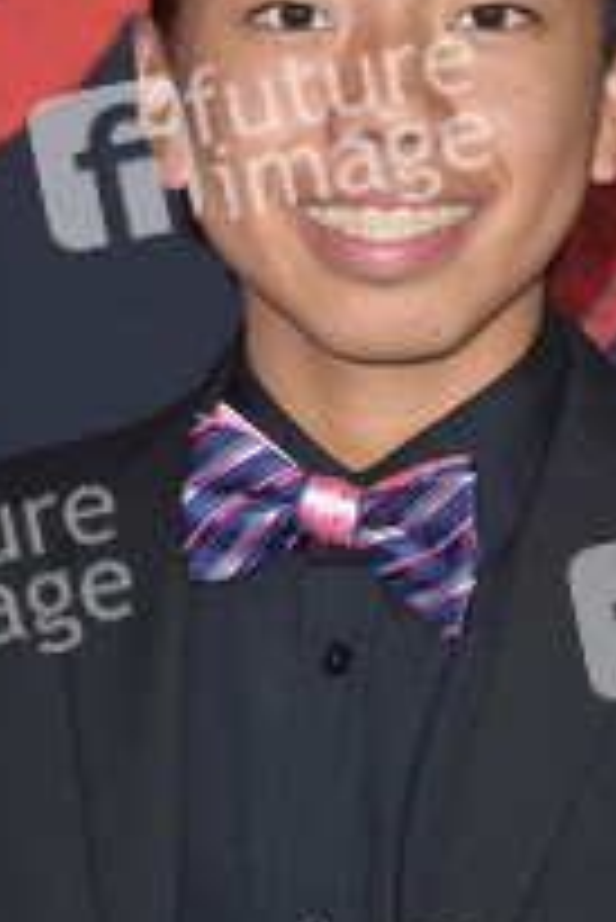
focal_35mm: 332
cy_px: 369
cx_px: 393
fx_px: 8506
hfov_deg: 4.1
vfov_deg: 6.2
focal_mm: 170
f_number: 7.1
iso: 400
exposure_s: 1/250
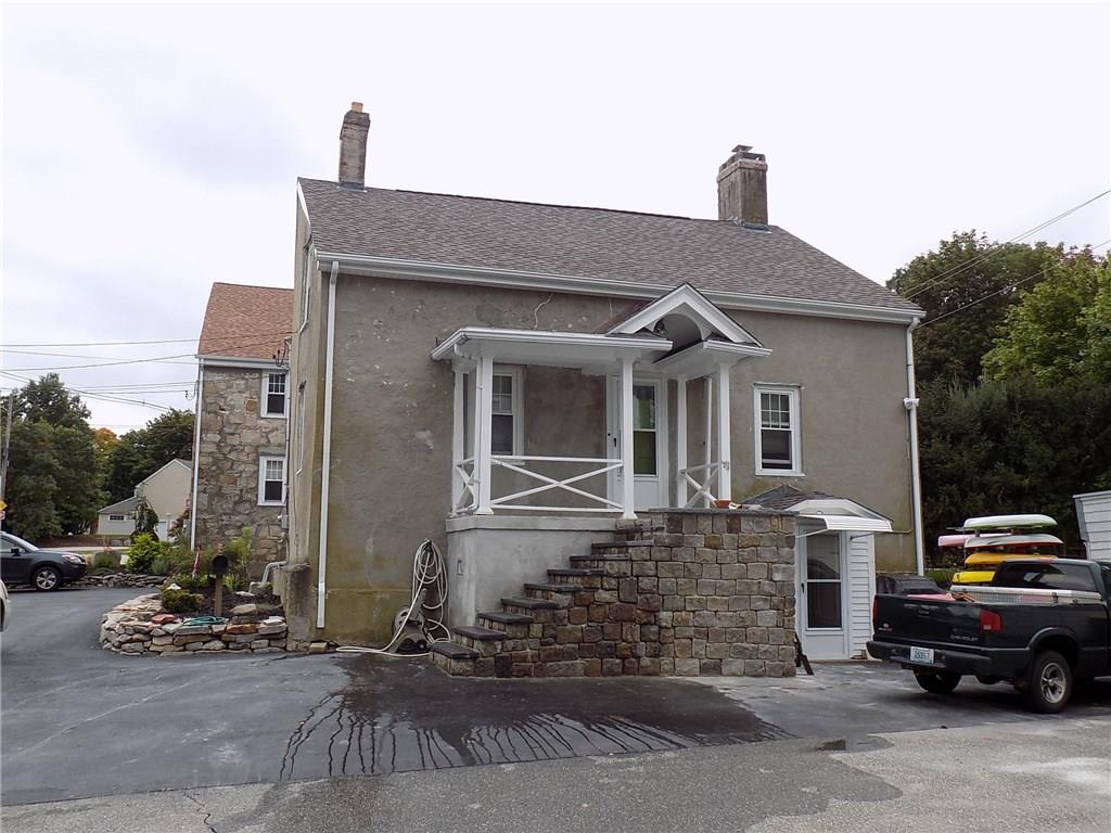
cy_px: 416
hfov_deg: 60.0
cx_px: 556
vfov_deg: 46.8
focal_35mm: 30
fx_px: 963
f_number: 3.3
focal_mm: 5.3
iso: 80
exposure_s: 1/500
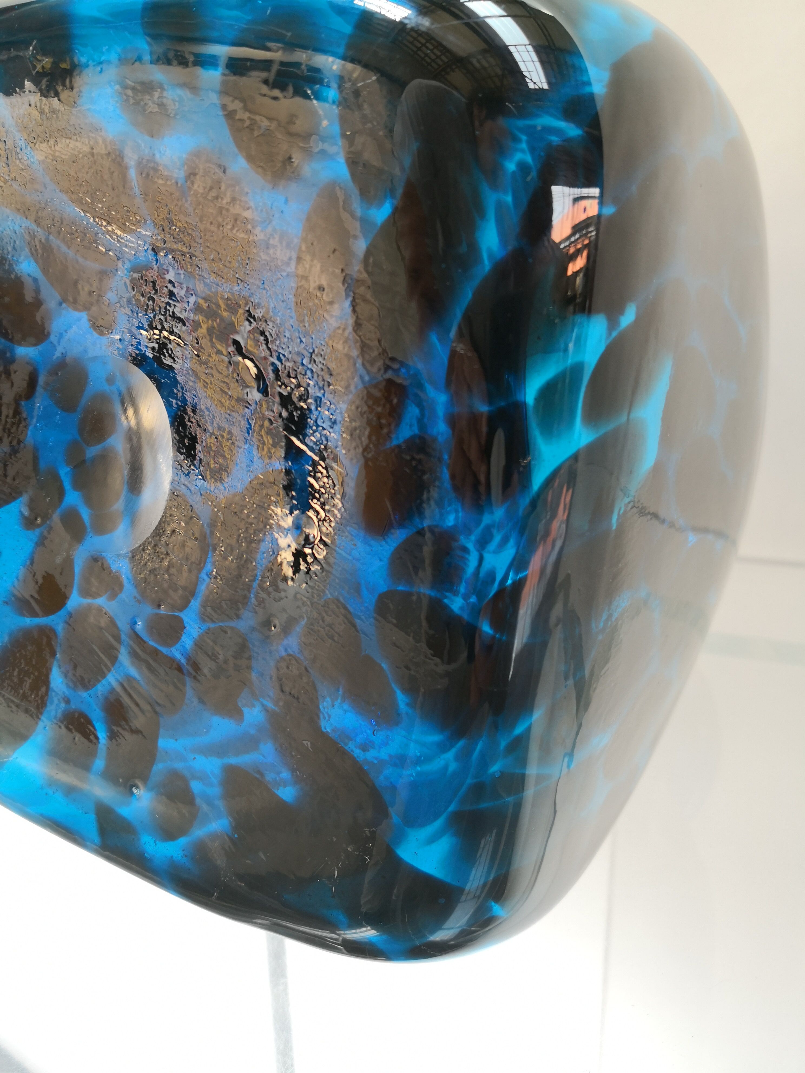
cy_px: 536
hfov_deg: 51.4
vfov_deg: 65.3
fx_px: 837
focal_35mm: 27
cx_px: 402
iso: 64
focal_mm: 3.95
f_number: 1.6
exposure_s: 1/50
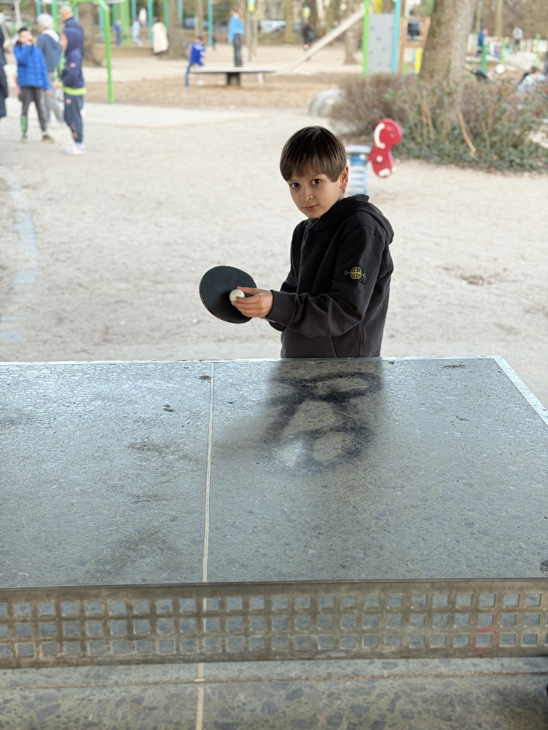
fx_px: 1013
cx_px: 274
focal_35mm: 48
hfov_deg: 30.3
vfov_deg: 39.7
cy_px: 365
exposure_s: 1/79
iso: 100
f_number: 1.78
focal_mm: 6.76
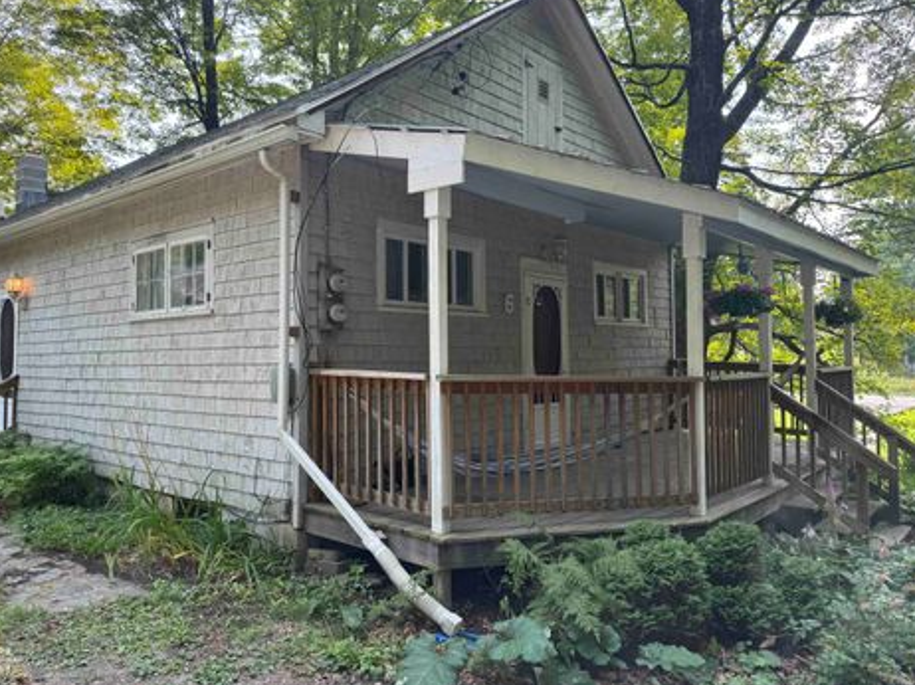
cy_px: 326
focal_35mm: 26
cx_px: 424
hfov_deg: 67.2
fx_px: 687
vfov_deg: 53.0
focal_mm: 6.76
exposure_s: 1/481
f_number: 1.78
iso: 80
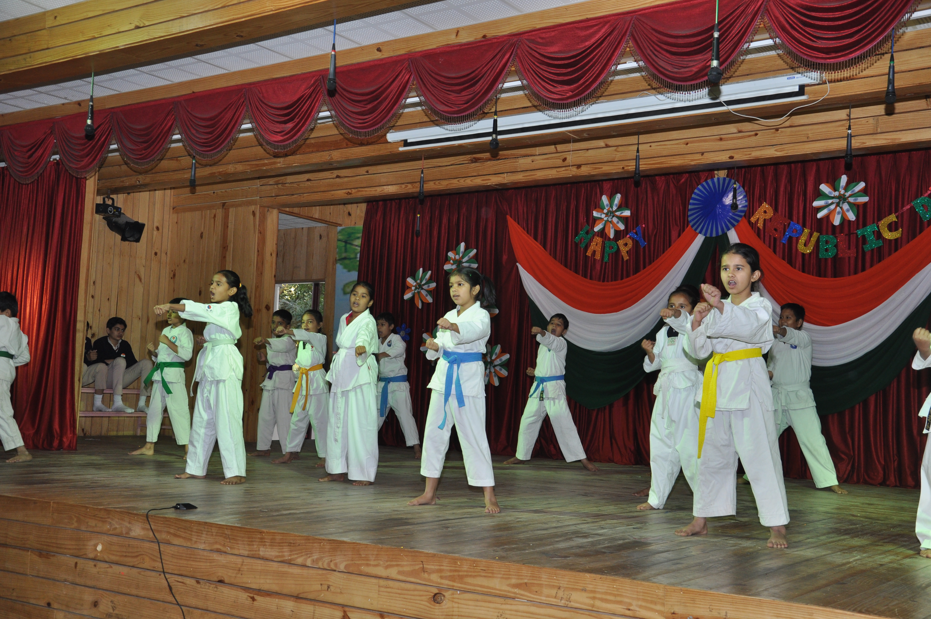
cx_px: 466
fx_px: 1085
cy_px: 310
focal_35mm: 42
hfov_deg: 46.4
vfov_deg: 31.8
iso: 400
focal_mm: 28
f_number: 7.1
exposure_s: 1/125
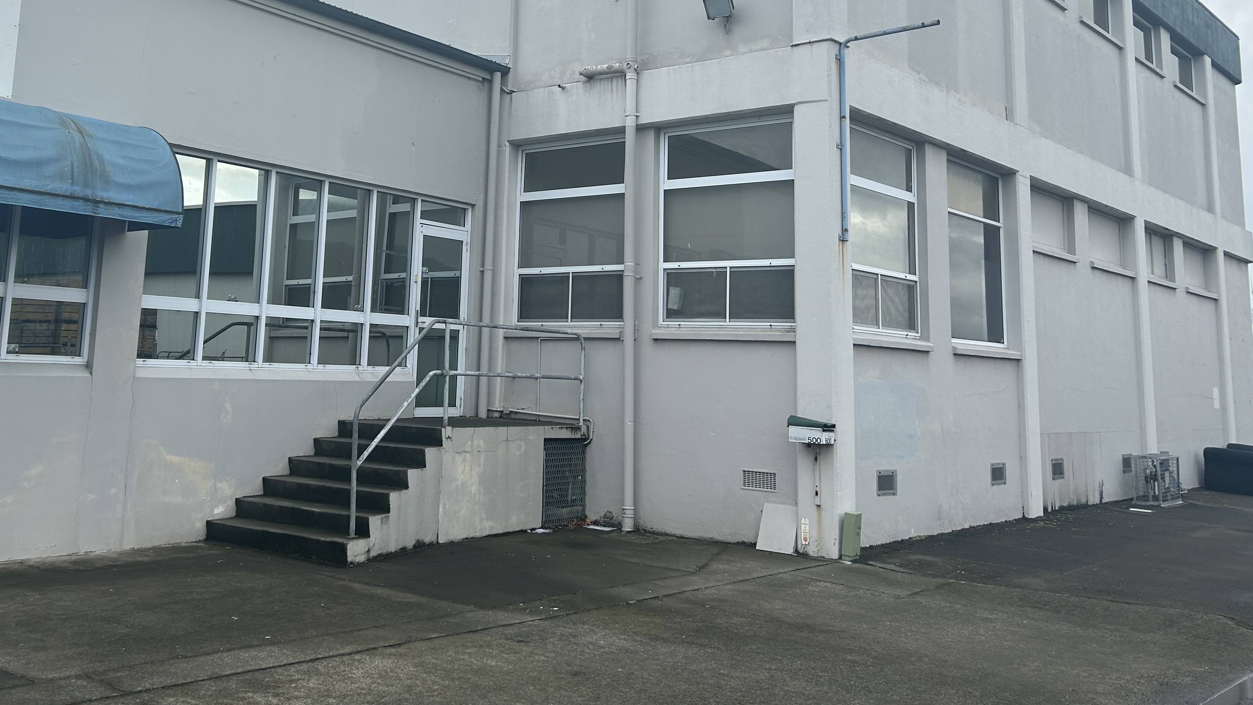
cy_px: 173
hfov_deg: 56.2
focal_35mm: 35
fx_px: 1163
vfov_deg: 33.0
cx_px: 496
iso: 50
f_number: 1.5
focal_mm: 5.7
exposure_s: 1/1468
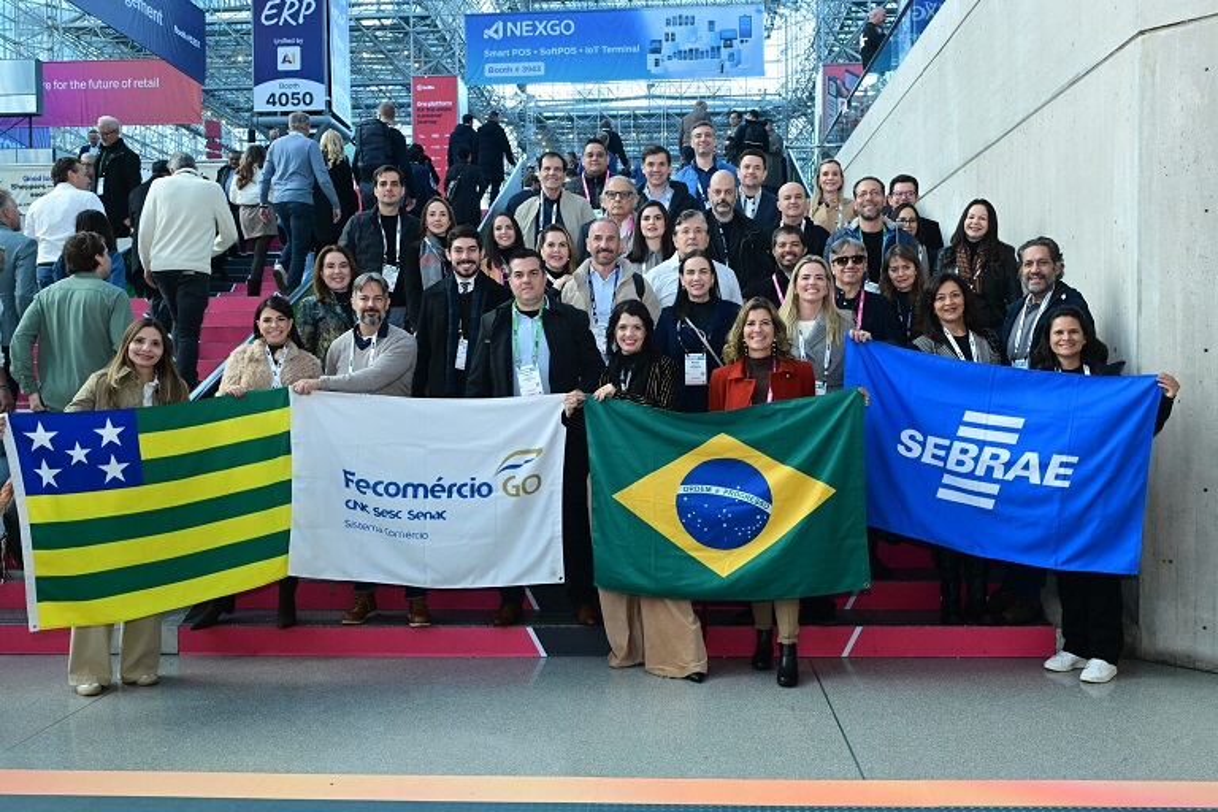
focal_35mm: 32
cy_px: 406
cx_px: 609
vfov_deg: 41.1
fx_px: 1083
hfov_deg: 58.7
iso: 1600
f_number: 10
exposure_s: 1/60
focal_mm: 32
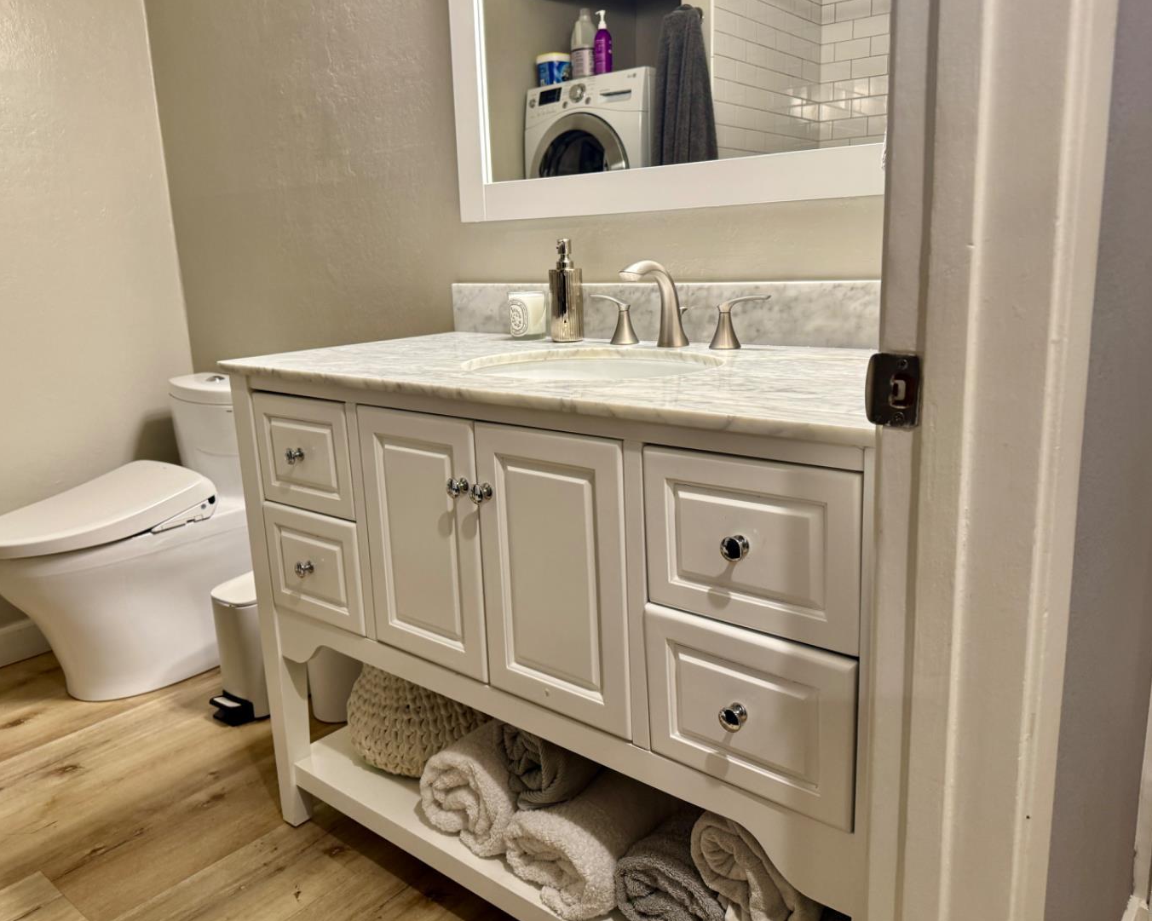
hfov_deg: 66.0
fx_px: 886
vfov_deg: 54.9
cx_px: 581
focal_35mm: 26
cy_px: 449
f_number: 1.78
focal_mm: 6.76
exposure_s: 1/60
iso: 160
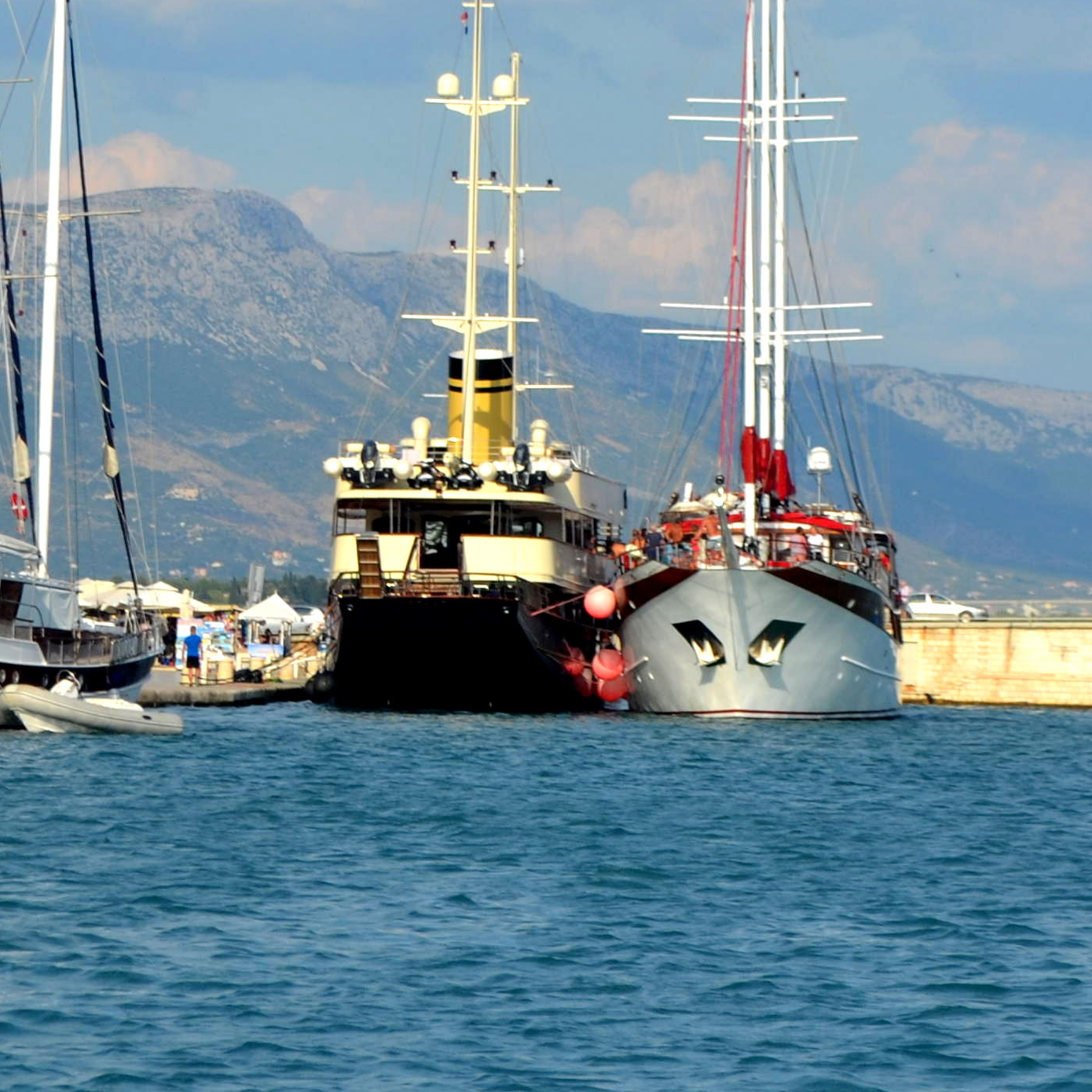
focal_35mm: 232
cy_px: 181
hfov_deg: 7.5
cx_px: 714
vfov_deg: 7.5
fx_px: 8295
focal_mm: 55
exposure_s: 1/160
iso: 100
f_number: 6.3
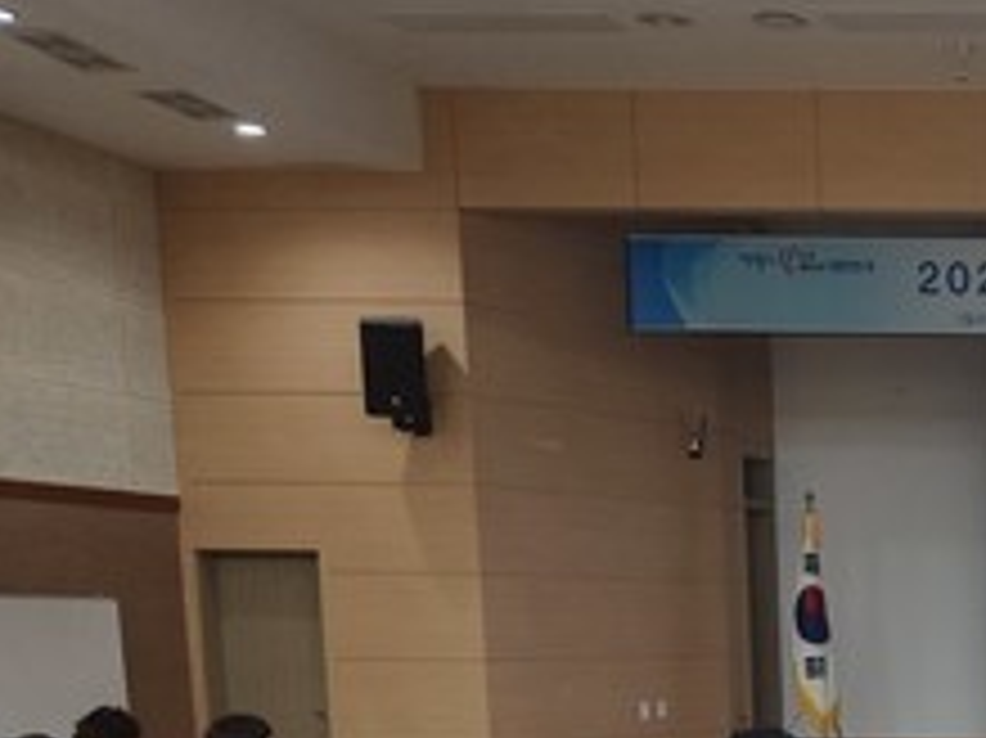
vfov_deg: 21.7
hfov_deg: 25.9
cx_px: 1310
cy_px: 860
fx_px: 1794
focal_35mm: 63
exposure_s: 1/120
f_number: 1.8
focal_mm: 5.4
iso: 250
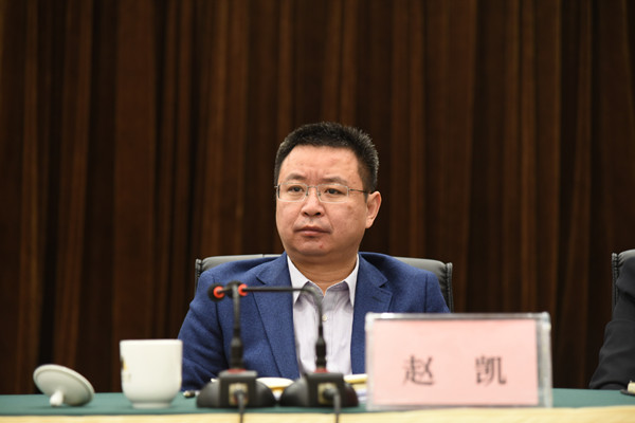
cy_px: 212
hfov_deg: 17.1
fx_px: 2117
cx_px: 318
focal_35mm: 120
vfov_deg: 11.4
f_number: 4
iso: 1250
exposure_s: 1/40
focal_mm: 120
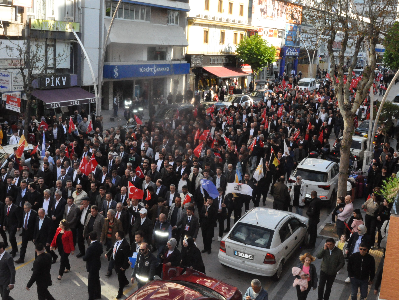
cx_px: 169
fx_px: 461
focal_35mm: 40
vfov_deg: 36.0
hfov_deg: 46.6
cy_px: 147
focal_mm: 24
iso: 3200
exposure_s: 1/200
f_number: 25
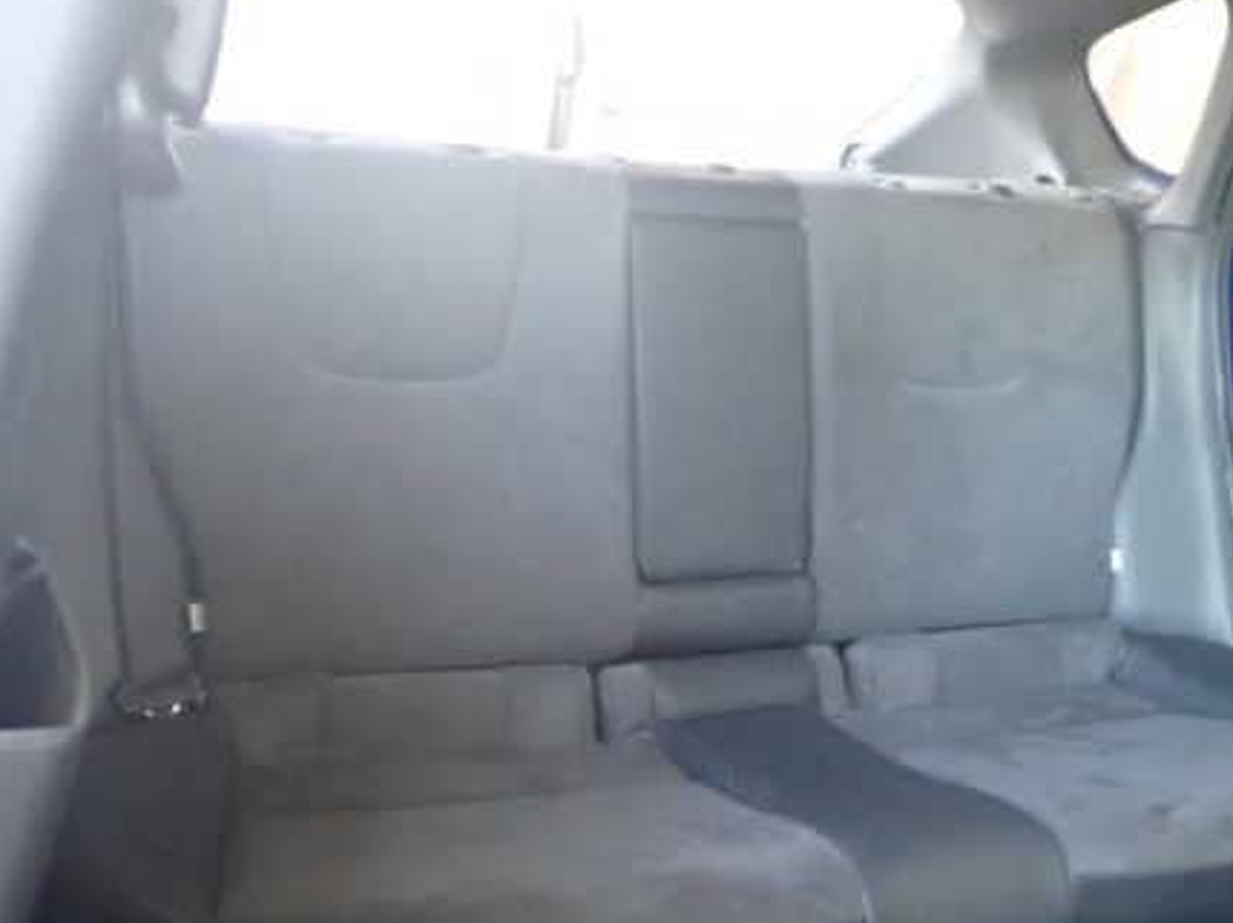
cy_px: 492
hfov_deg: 52.4
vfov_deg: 40.6
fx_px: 1246
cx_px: 713
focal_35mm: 35
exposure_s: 1/200
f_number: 2
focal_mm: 4.5
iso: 3200
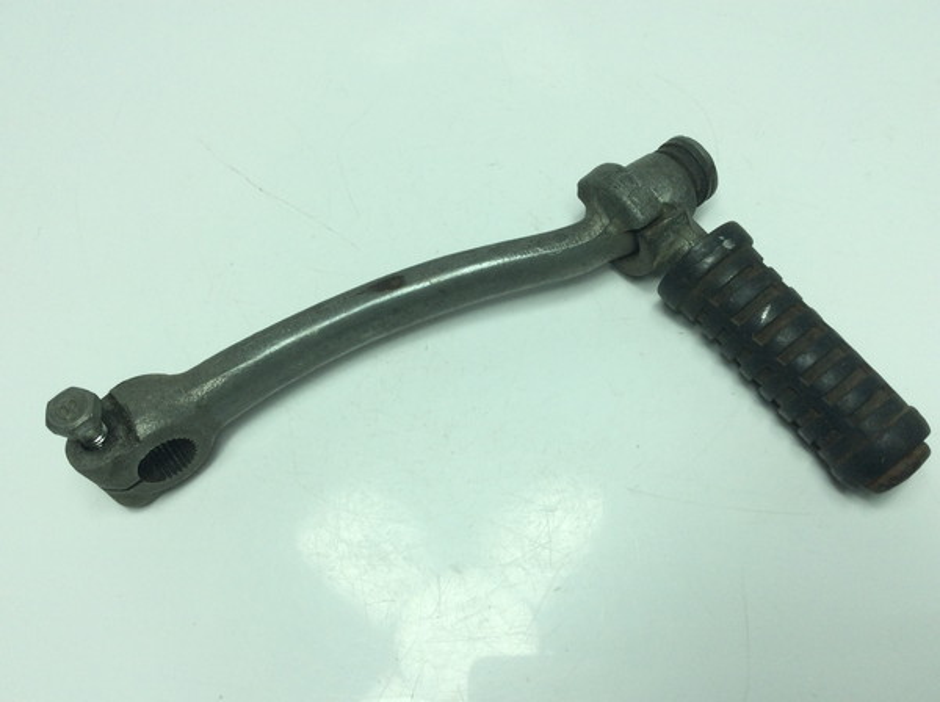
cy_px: 351
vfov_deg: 44.0
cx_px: 470
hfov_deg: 56.9
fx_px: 868
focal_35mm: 32
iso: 32
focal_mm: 3.3
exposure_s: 1/650
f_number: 2.4
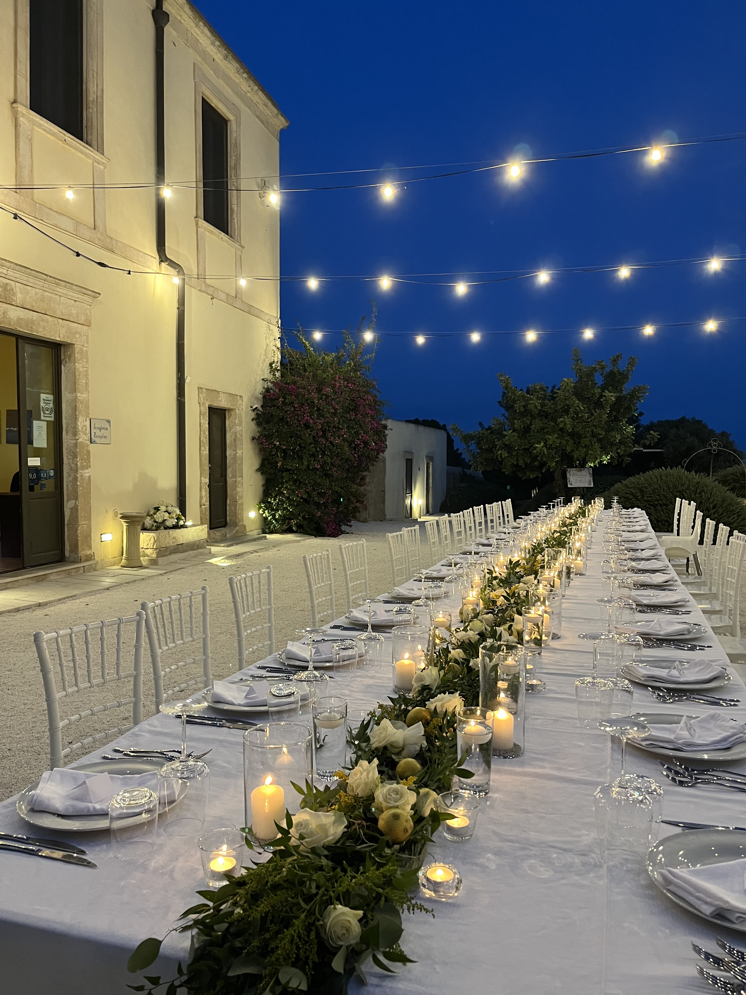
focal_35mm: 26
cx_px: 373
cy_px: 498
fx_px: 747
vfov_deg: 67.3
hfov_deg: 53.1
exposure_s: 1/50
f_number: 1.6
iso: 400
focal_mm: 5.1
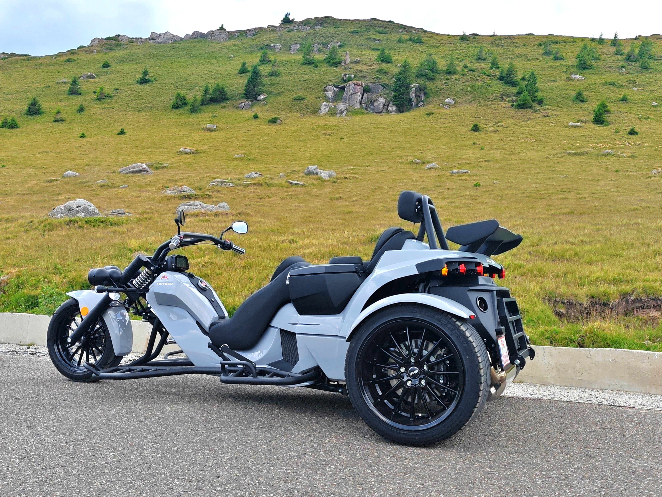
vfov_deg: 39.7
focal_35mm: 36
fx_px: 688
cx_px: 331
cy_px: 248
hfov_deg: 51.4
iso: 50
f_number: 1.6
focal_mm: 7.62
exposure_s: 1/2800
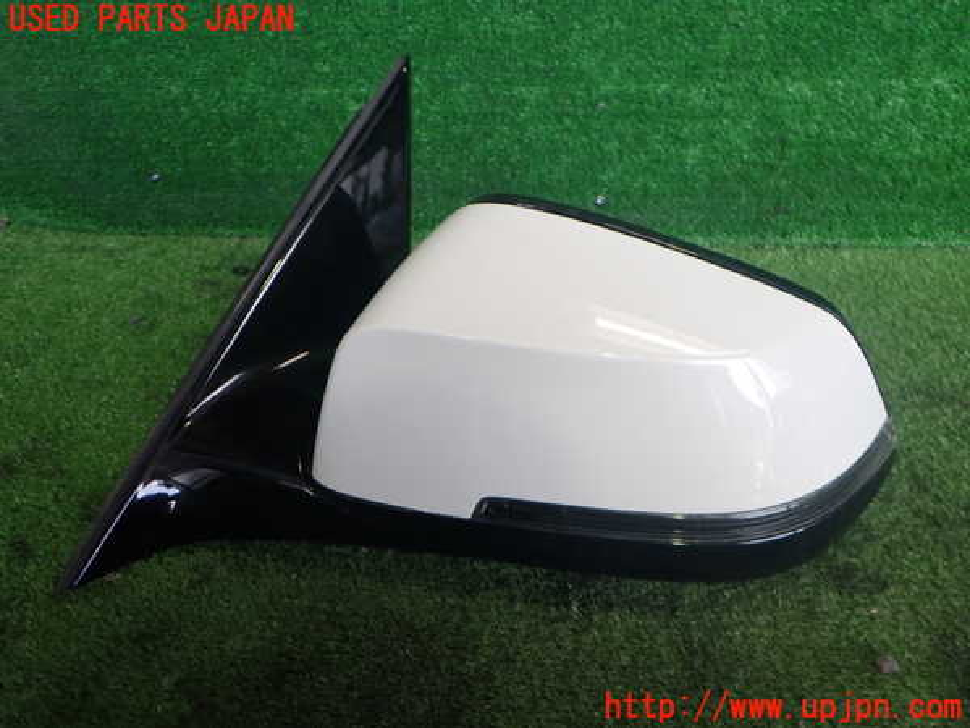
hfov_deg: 60.0
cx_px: 485
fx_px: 841
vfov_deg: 46.8
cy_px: 364
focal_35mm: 30
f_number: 2.3
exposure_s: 1/100
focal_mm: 5.4
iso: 200
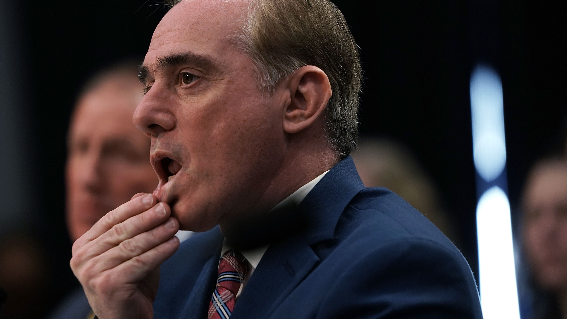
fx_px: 3157
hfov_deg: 10.3
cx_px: 283
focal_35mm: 210
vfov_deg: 5.8
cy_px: 143
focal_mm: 200
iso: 1600
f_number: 2.8
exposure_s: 1/400
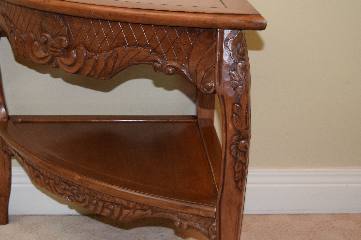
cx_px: 143
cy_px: 122
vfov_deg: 20.4
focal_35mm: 67
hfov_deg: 30.1
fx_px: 670
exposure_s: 1/60
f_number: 4
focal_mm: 27
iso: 1400
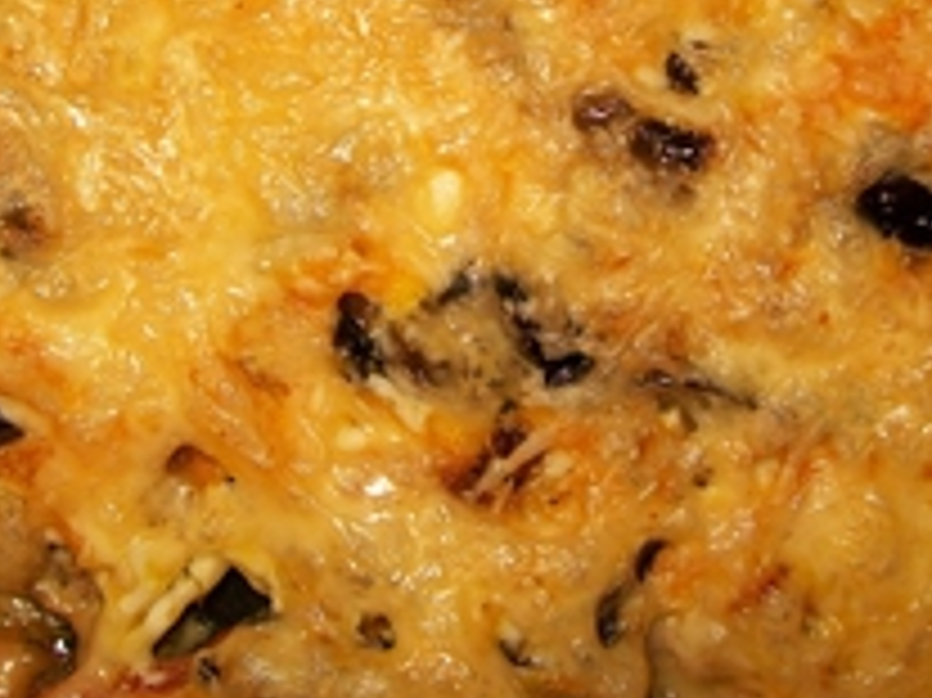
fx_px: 1991
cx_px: 455
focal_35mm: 74
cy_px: 41
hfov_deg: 26.3
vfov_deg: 19.4
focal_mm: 6.1
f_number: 2.7
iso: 160
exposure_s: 1/60
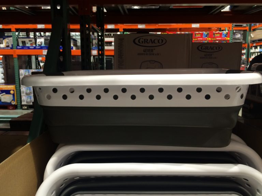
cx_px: 131
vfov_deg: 48.2
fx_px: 219
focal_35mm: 29
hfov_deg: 61.7
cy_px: 98
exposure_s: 1/30
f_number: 2.2
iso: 125
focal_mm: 4.15
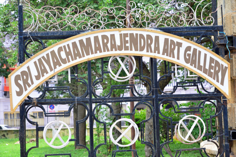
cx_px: 118
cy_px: 78
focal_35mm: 86
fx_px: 564
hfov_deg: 23.6
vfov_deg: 15.9
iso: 200
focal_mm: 86
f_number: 9
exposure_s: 1/50
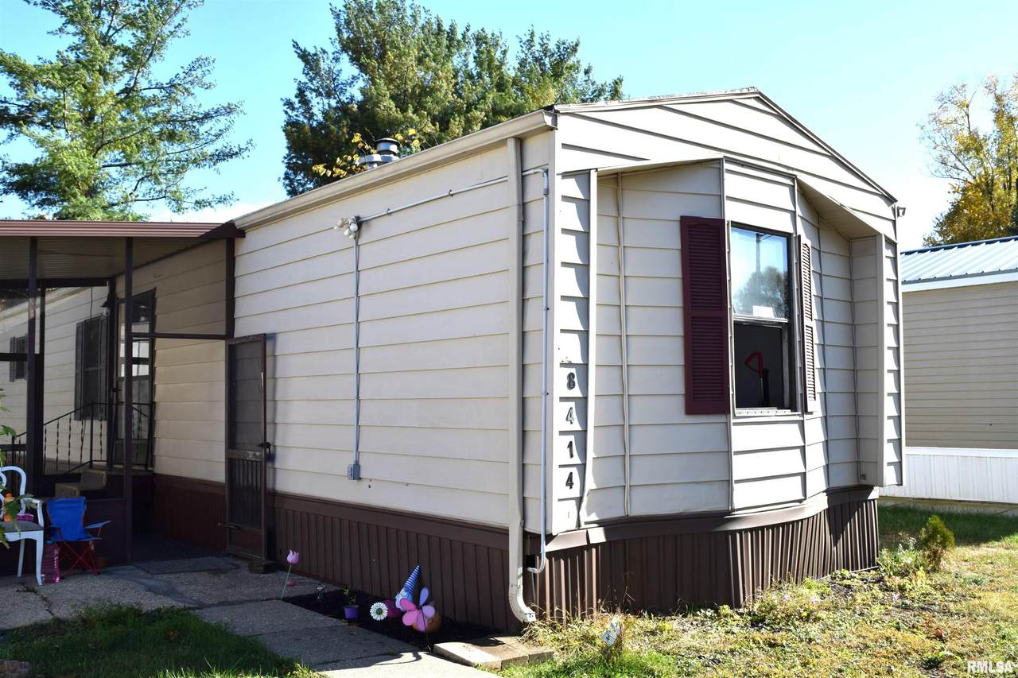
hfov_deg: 57.2
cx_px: 509
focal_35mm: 33
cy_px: 339
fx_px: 933
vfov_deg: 40.0
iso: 200
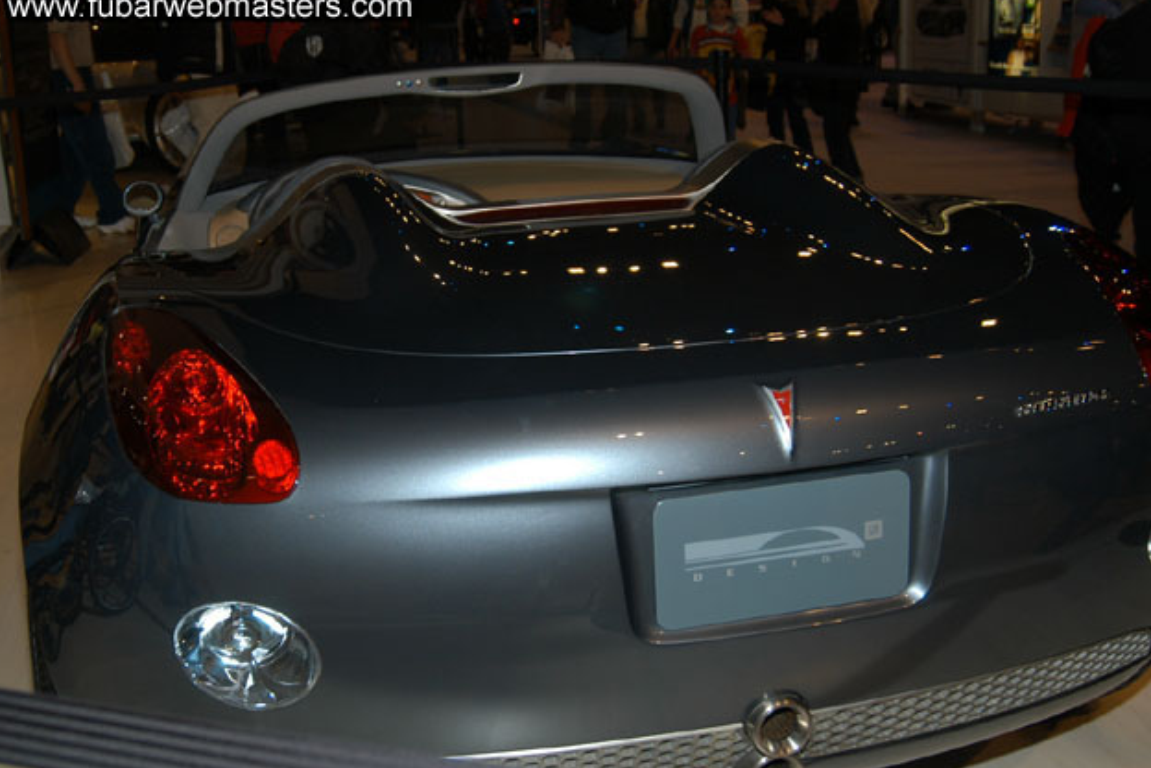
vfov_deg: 34.2
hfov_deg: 49.6
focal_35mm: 39
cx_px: 565
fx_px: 1247
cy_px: 375
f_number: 5
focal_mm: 24
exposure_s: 1/60
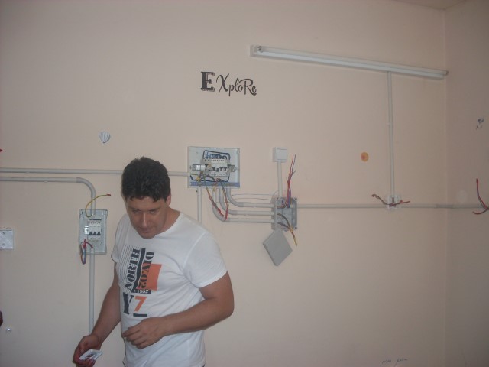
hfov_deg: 49.0
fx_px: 537
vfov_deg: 37.7
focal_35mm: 38
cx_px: 244
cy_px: 184
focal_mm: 6.3
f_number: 2.8
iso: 100
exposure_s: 1/45
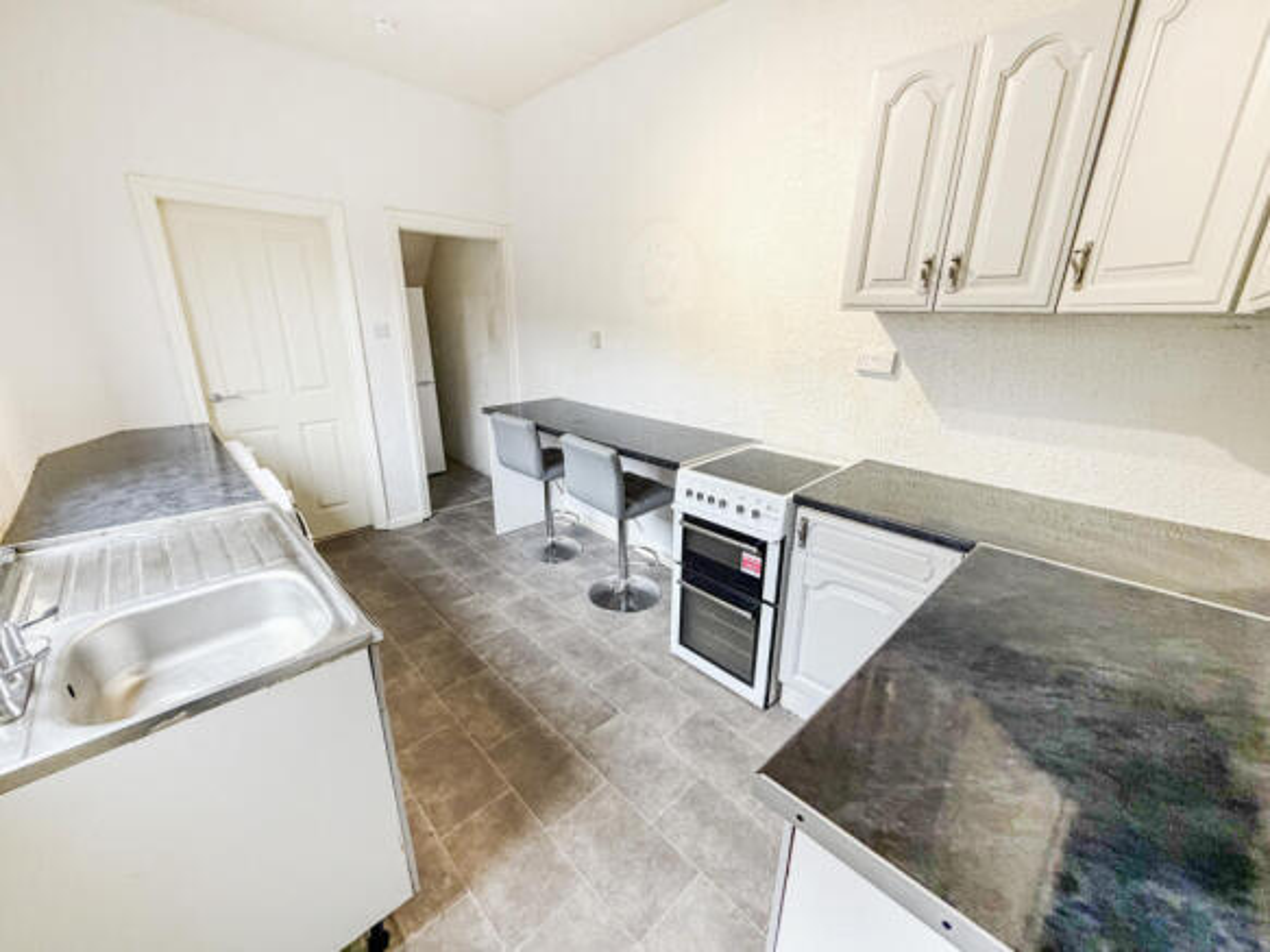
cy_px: 476
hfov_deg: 102.1
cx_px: 635
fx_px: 514
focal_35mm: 14
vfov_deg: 85.7
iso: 250
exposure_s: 1/50
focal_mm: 2.22
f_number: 2.2
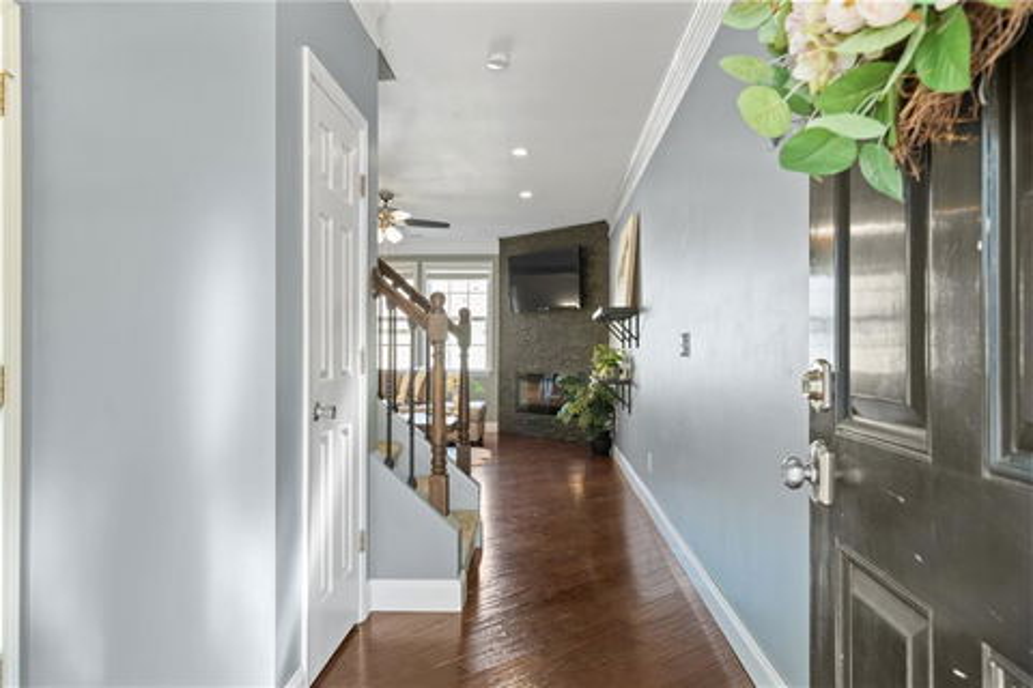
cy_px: 344
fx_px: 689
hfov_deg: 73.7
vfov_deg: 53.1
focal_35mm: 24
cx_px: 516
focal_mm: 24
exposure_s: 1/10
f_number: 6.3
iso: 1250
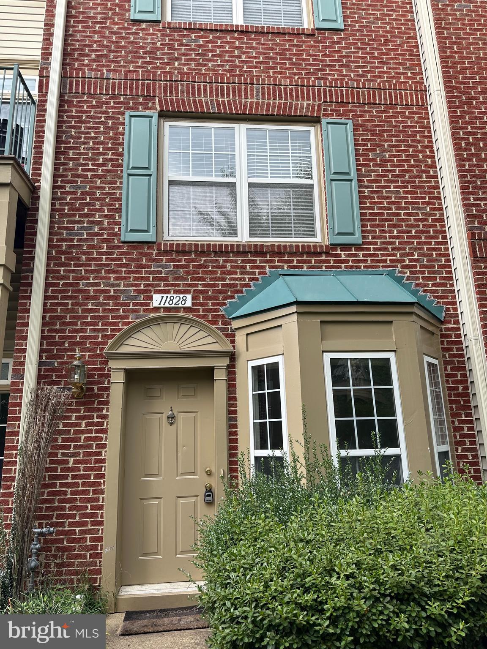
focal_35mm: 24
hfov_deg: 56.8
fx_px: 450
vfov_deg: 71.6
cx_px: 244
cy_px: 324
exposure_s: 1/167
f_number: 1.78
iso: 64
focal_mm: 6.86
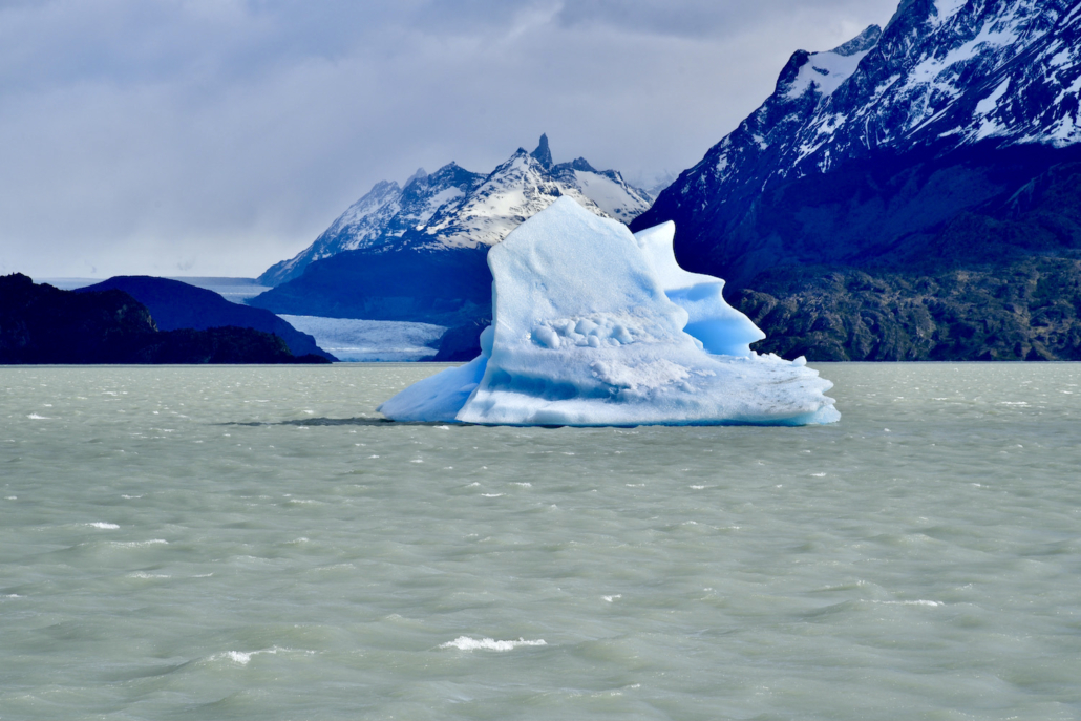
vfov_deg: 11.4
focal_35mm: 120
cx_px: 540
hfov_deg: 17.1
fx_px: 3604
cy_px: 360
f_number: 11
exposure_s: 1/500
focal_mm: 120
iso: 200
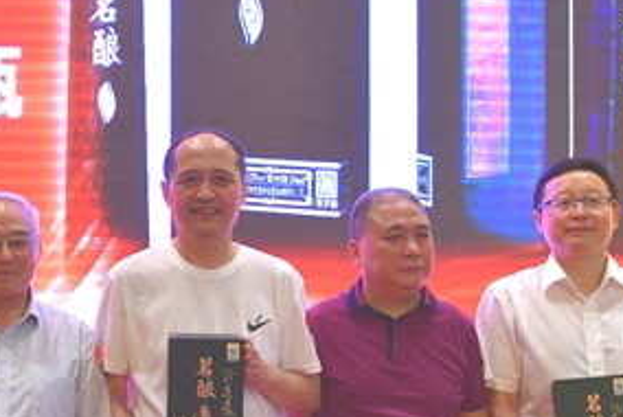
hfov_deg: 35.7
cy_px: 284
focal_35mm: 54
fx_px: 935
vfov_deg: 25.0
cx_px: 127
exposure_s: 1/125
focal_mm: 24
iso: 640
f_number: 3.5
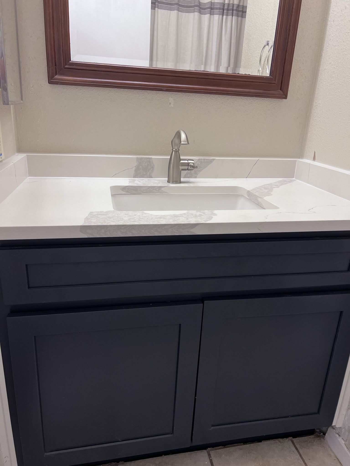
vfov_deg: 67.3
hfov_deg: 53.1
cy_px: 233
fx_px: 351
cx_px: 175
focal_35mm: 26
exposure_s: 1/120
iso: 125
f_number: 1.5
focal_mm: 5.7
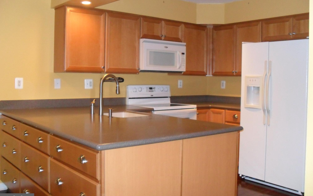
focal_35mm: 38
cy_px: 86
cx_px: 155
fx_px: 324
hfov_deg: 51.5
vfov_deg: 33.6
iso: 320
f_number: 3
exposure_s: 1/45
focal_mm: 6.3
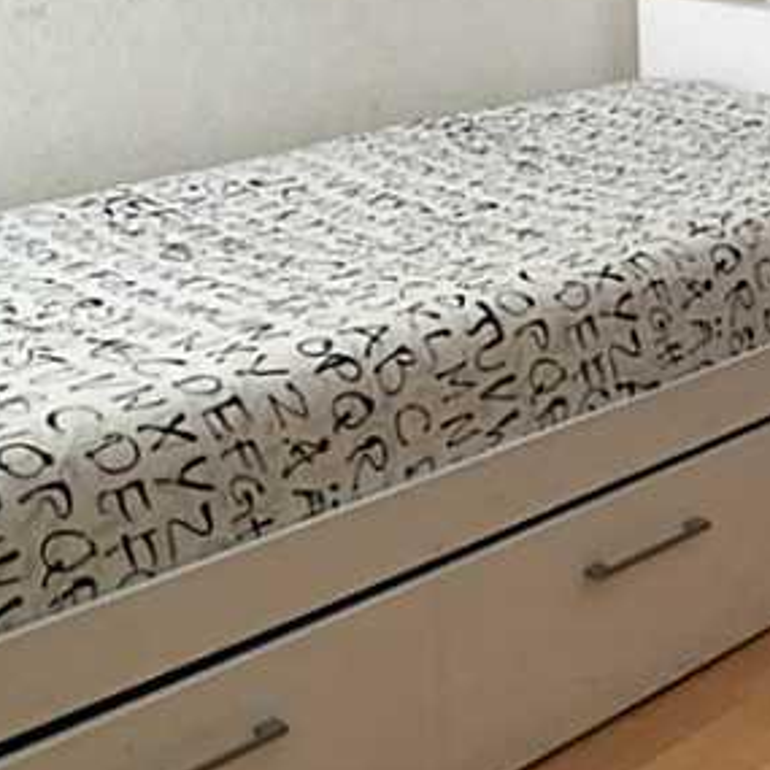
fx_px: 1812
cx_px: 959
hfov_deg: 21.9
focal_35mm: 72
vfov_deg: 23.2
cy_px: 35
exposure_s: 1/15
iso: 32
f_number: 2.2
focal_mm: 4.15
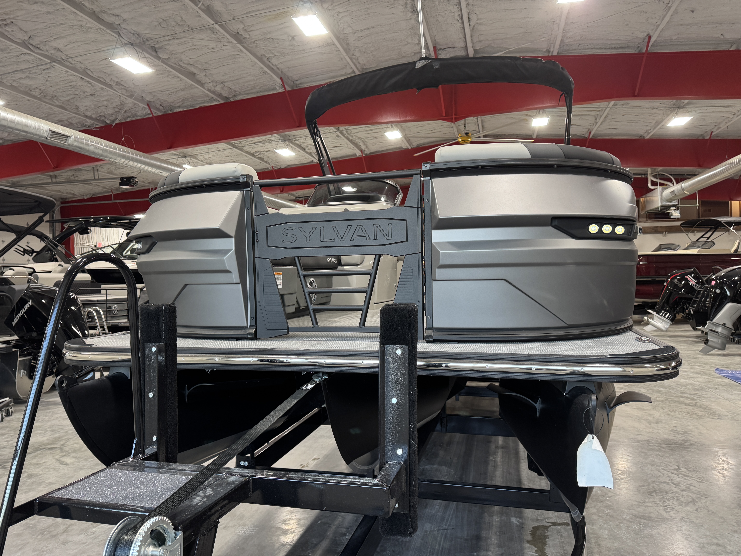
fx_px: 514
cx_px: 370
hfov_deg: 71.6
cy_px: 278
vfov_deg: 56.8
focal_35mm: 24
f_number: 1.78
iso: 200
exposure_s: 1/73
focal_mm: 6.76
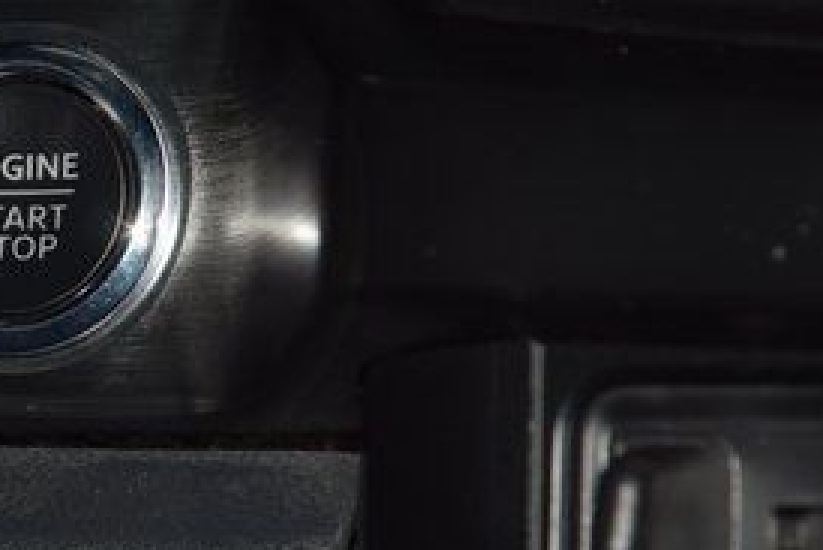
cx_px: 3
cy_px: 197
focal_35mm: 245
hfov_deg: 8.4
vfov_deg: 5.6
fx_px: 5604
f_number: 8
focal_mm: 70
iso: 100
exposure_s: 1/125
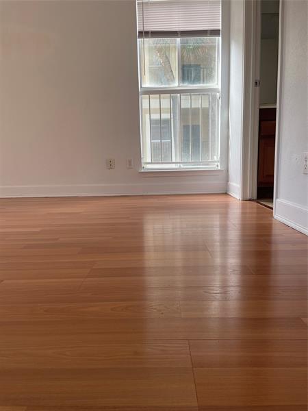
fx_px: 308
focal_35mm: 26
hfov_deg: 53.1
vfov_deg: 67.3
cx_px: 154
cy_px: 206
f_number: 1.6
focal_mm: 4.2
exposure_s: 1/185
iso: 32
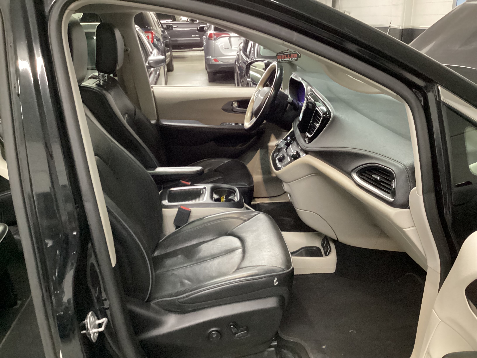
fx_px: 427
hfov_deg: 58.4
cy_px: 179
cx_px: 238
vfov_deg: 45.4
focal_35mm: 31
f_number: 2.4
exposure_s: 1/30
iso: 800
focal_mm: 3.3
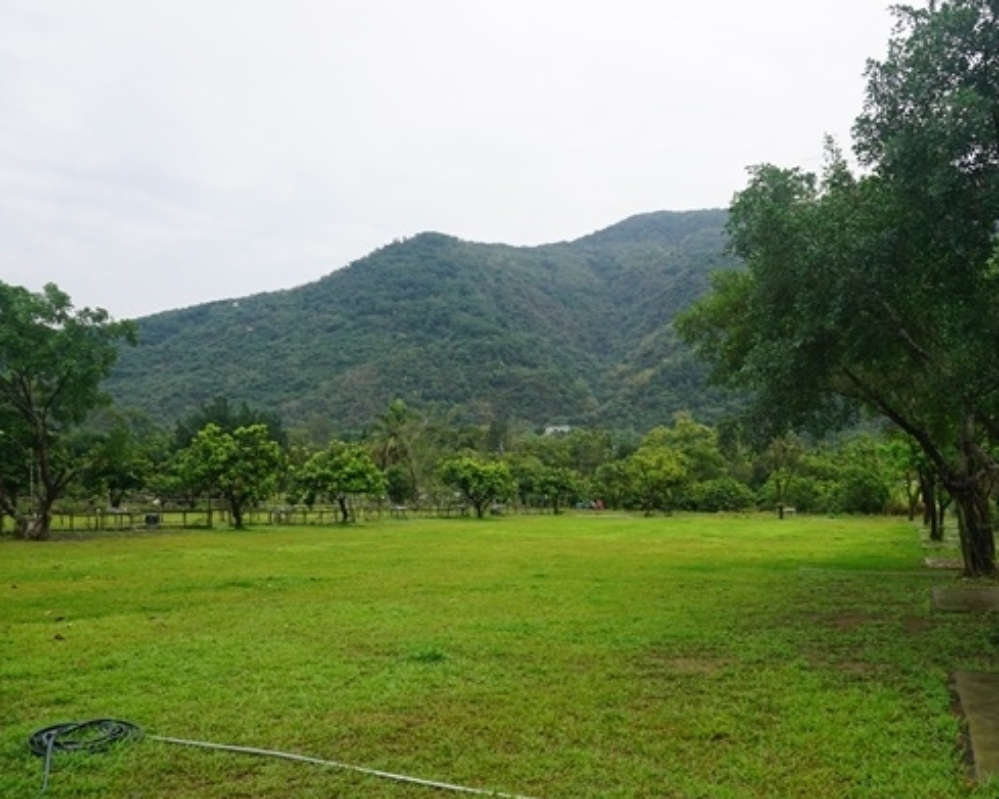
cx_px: 639
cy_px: 421
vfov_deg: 49.9
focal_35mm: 29
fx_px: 857
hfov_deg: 59.5
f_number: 7.1
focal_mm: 16
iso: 100
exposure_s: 1/80
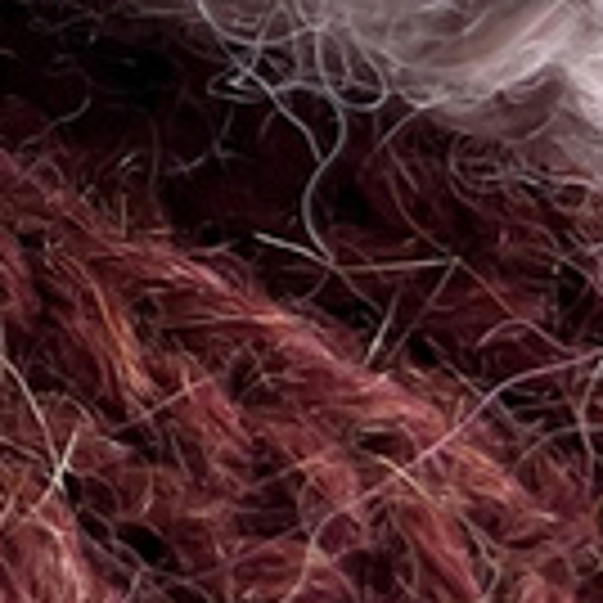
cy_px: 81
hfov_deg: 8.3
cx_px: -328
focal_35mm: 206
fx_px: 4060
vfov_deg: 8.5
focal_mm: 5.7
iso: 125
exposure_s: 1/119
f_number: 1.5
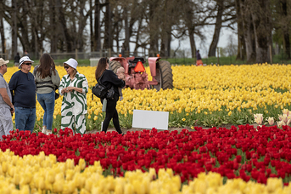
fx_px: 2826
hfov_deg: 5.9
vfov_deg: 3.9
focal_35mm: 350
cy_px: 131
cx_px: 75
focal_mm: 200
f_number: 5.6
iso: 100
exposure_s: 1/640
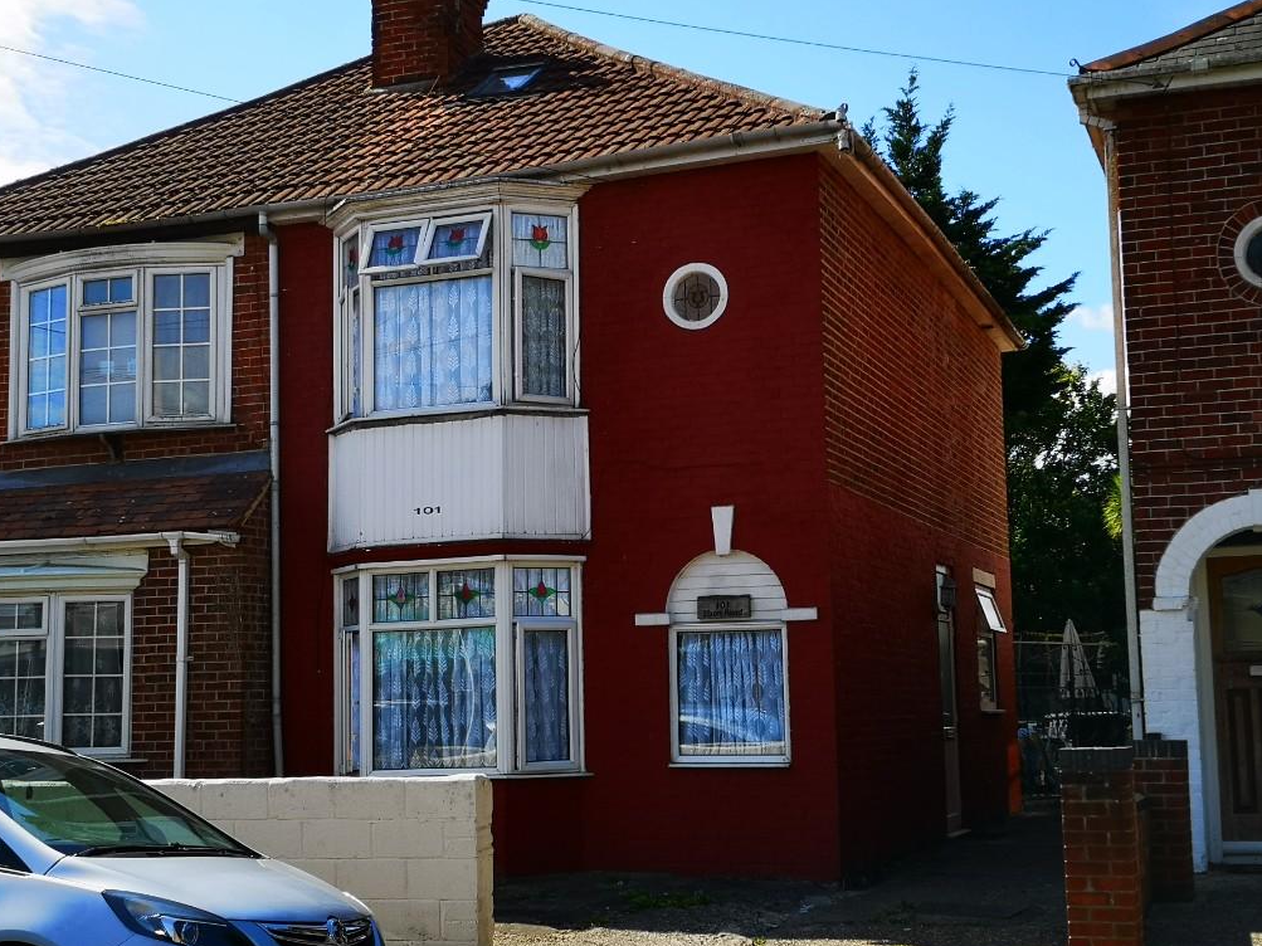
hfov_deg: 38.9
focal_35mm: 49
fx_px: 1786
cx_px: 629
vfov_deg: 29.7
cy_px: 478
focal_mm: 3.95
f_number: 1.8
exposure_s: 1/1447
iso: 50
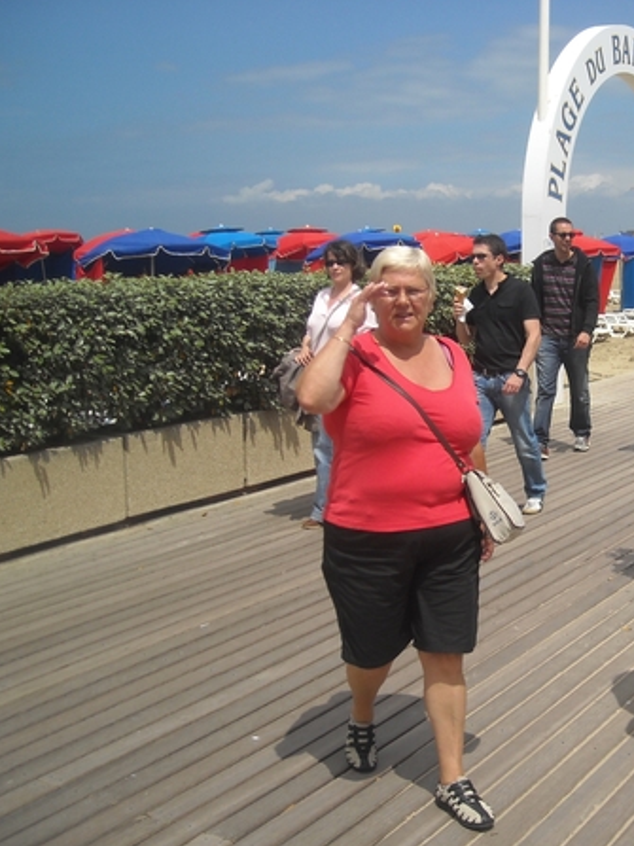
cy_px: 424
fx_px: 1148
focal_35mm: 47
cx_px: 515
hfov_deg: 30.1
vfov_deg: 40.4
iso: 64
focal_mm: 5.7
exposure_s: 1/500
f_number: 5.6
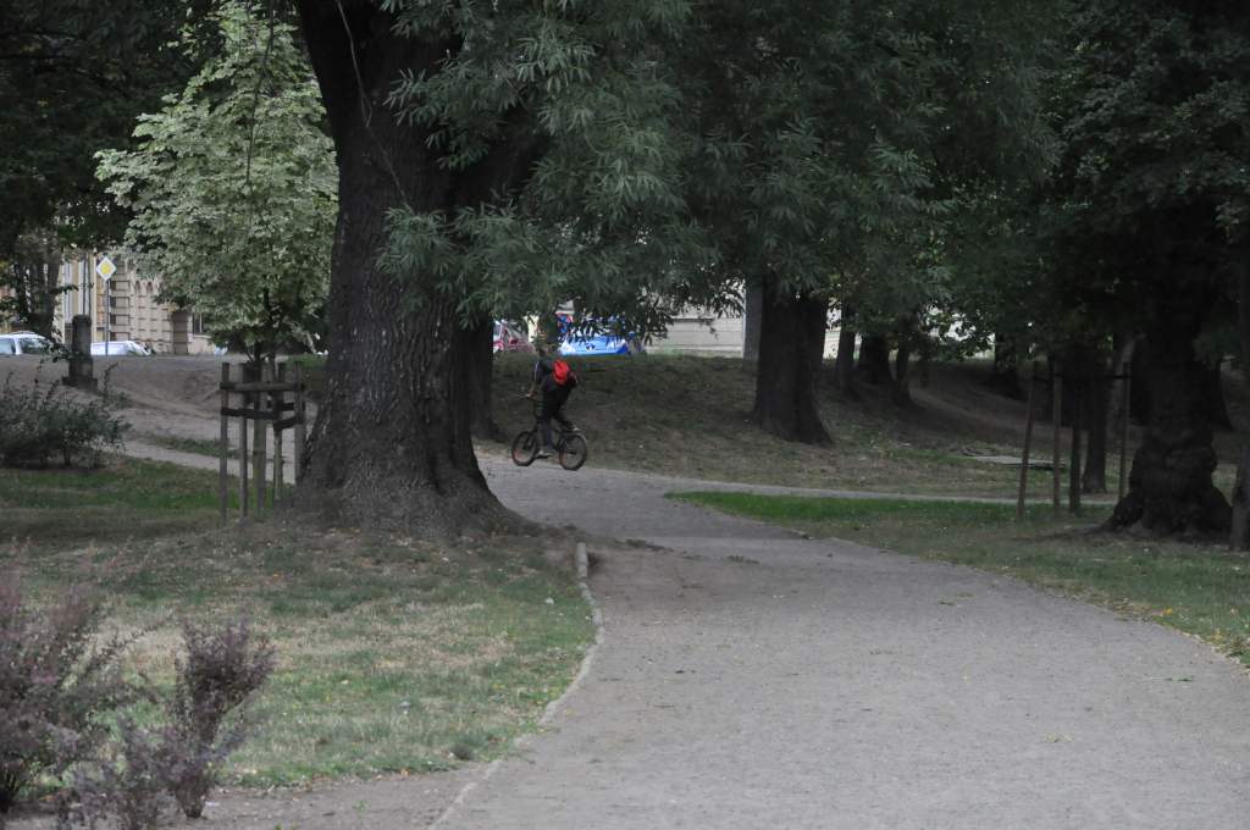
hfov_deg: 13.1
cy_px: 415
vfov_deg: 8.7
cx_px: 625
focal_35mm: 158
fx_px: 5462
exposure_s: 1/1000
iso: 2000
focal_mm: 105
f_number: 8
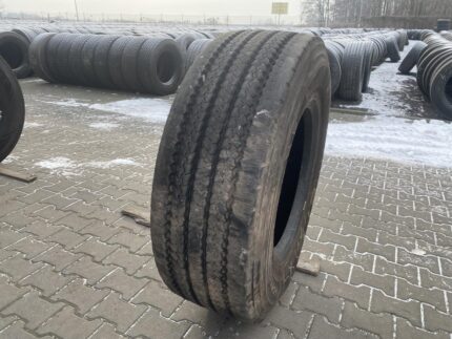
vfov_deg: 53.1
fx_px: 340
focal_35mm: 26
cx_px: 226
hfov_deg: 67.3
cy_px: 170
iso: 32
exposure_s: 1/588
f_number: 1.8
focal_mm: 4.25
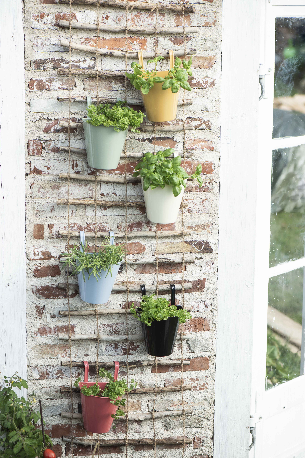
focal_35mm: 105
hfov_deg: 13.1
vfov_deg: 19.4
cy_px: 229
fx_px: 1333
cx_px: 152
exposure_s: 1/400
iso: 160
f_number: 5.6
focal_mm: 105
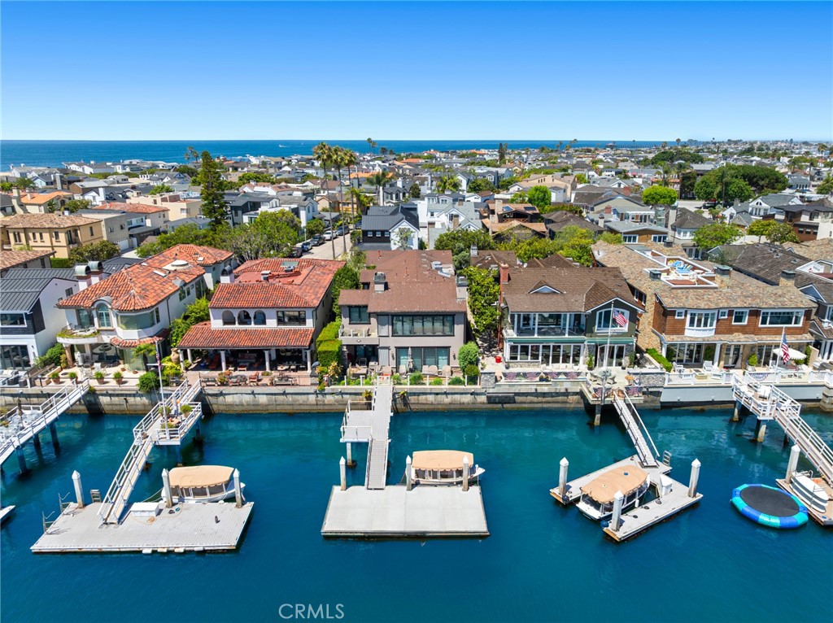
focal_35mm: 24
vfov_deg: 56.7
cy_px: 312
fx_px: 577
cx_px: 416
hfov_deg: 71.6
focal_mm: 12.29
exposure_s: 1/1250
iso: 100
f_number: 2.8
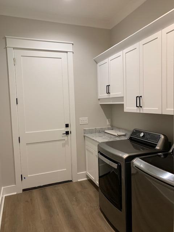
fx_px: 174
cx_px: 87
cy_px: 116
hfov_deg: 53.1
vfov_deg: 67.3
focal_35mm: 26
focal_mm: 4.25
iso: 125
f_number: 1.8
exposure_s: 1/60
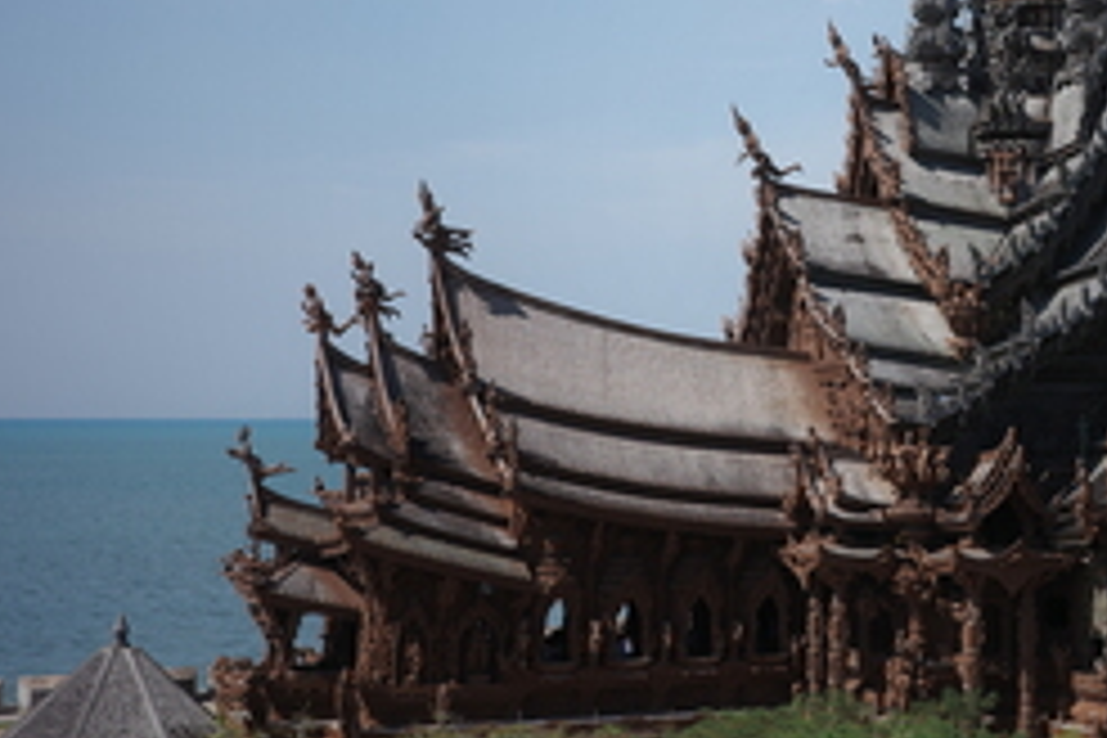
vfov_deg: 17.3
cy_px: 140
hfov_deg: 25.3
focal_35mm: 78
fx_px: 2398
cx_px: 972
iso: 100
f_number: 5.6
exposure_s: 1/500
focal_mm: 26
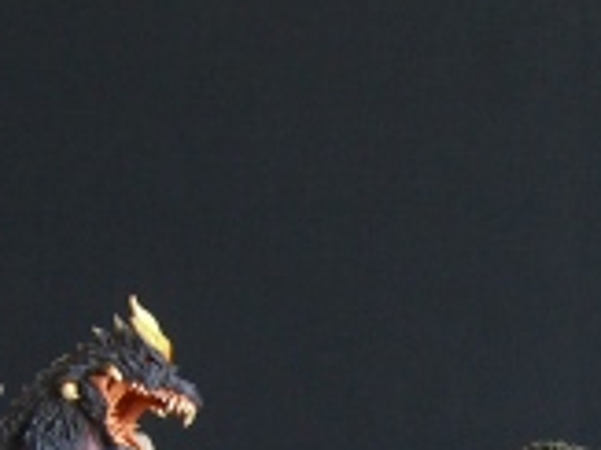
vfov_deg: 9.6
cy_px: 749
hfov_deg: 13.2
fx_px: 2585
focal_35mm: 149
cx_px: 417
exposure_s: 1/8
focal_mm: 7.9
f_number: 2.8
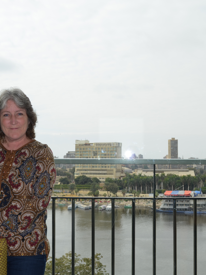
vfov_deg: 33.8
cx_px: 89
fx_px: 452
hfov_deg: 25.6
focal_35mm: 57
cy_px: 139
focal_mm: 26
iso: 100
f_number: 6.3
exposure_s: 1/200
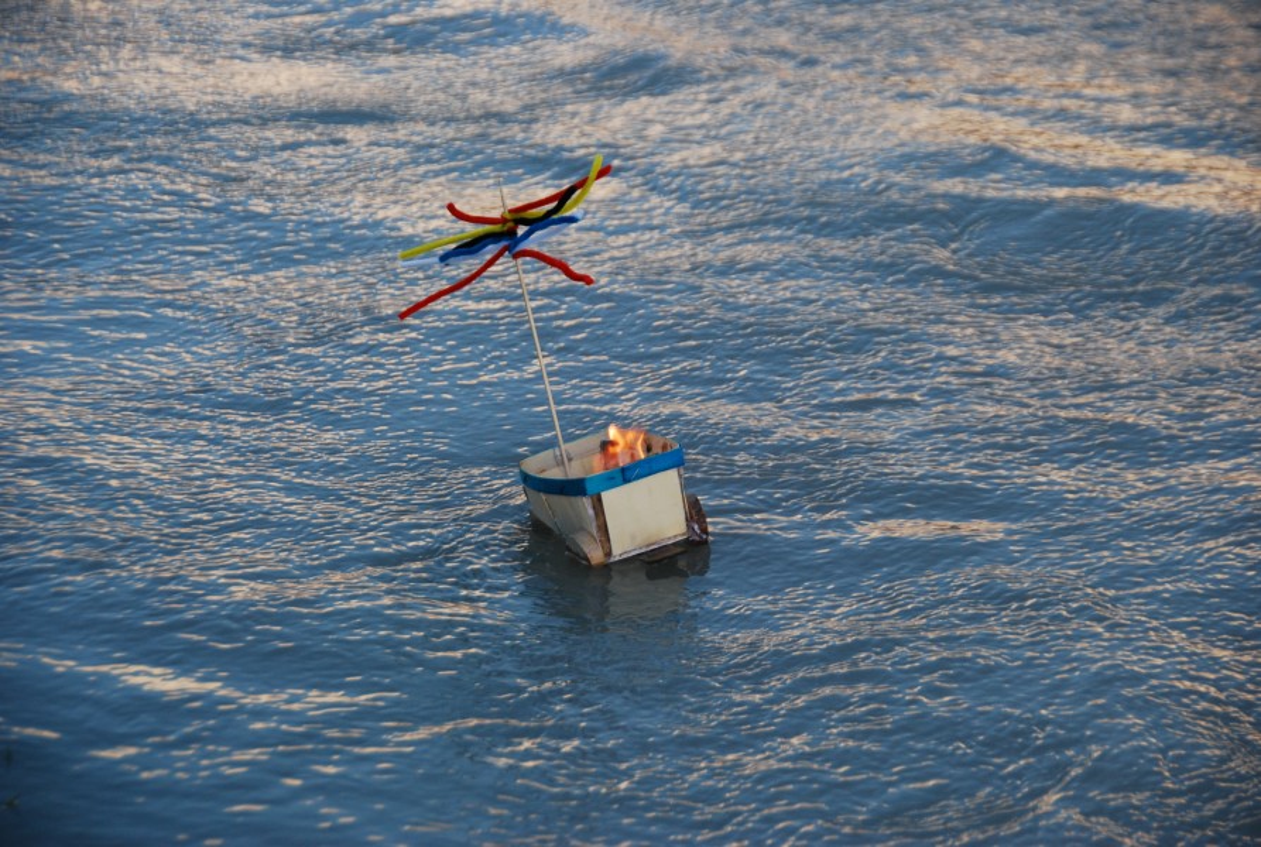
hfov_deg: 14.4
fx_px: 5003
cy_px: 424
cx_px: 630
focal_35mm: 142
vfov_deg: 9.7
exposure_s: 1/160
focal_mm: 95
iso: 400
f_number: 5.3
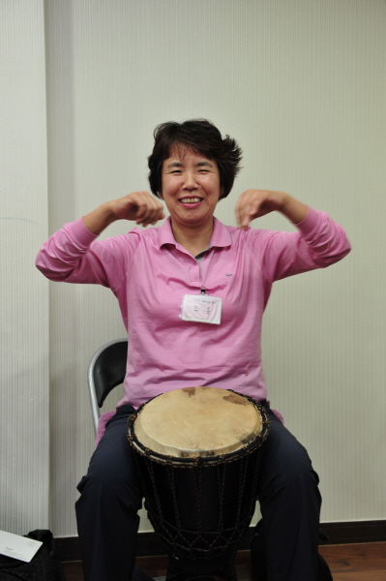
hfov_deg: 26.9
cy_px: 290
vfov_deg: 39.6
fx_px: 805
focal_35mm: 50
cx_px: 193
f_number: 4
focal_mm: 50
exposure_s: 1/80
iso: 1600
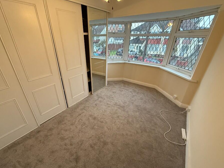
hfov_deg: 94.4
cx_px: 104
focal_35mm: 16
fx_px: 104
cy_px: 91
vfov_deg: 78.0
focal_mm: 2.22
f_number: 2.2
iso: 320
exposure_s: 1/99
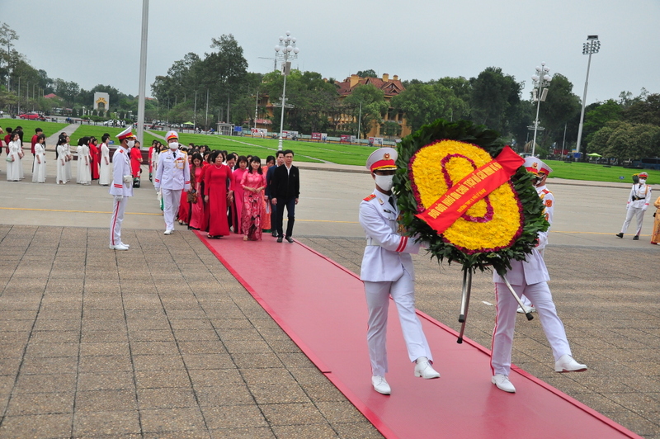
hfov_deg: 49.6
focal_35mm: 39
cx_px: 330
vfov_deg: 34.2
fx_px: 714
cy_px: 220
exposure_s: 1/250
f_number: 7.1
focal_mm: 26
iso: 800
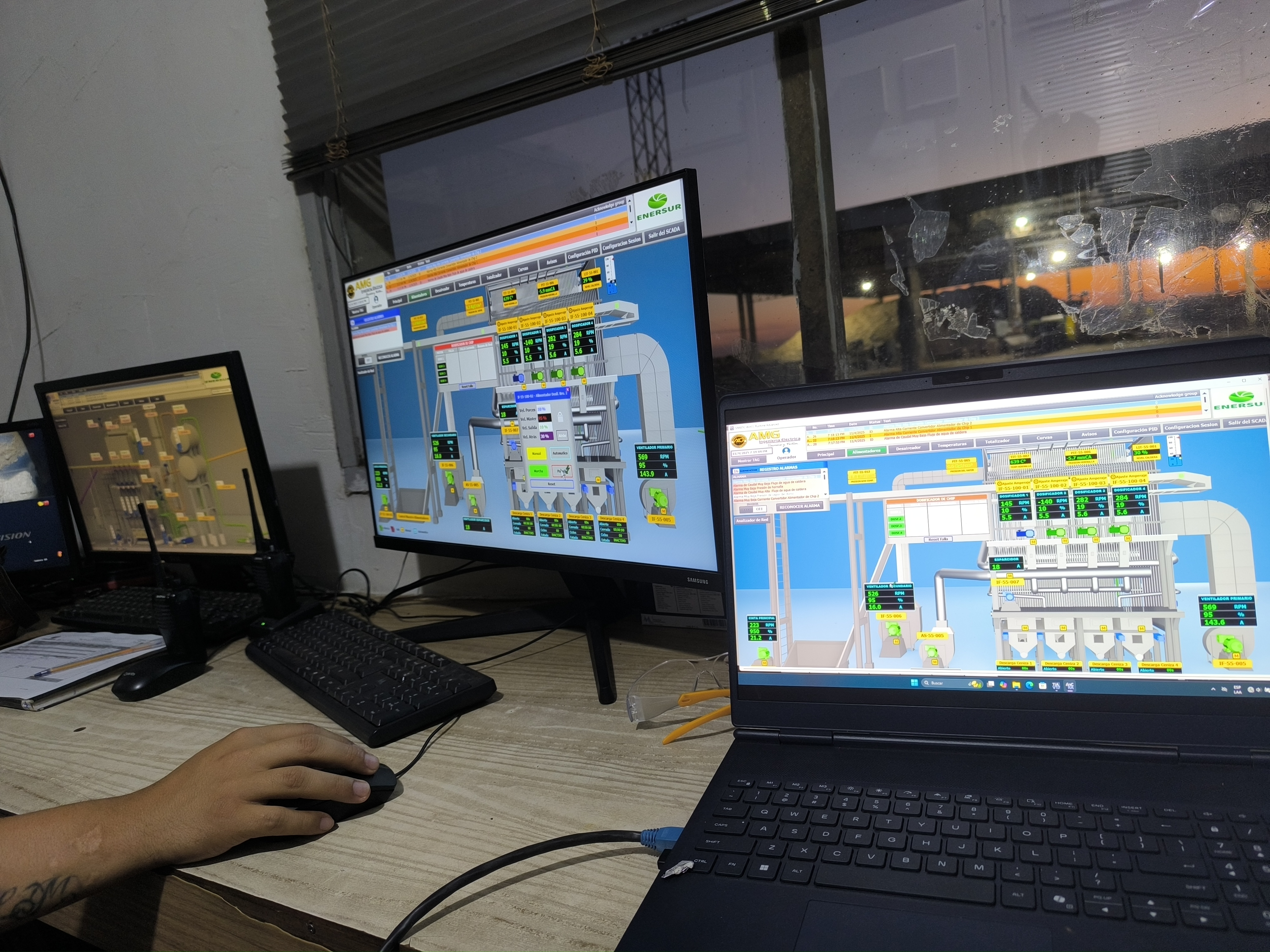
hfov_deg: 73.9
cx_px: 635
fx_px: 844
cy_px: 476
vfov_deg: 58.9
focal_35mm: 23
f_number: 1.65
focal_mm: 6.14
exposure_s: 1/100
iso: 640
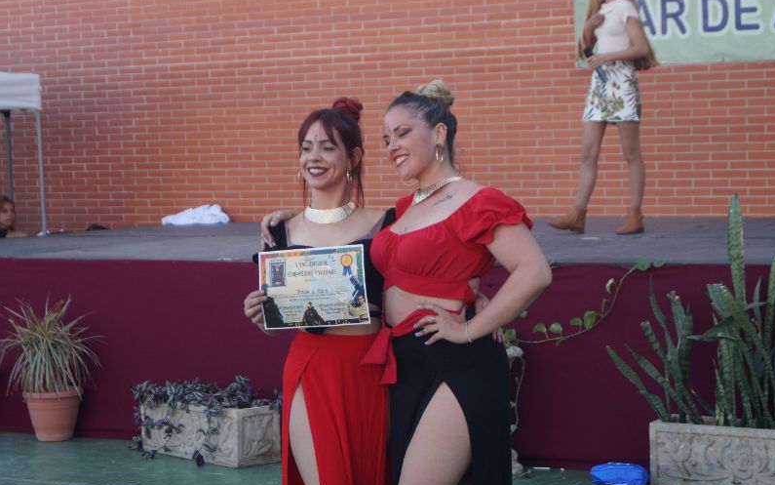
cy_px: 232
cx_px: 389
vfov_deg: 15.5
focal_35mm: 85
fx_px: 1785
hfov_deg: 24.5
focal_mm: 55
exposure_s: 1/160
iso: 200
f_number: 5.6
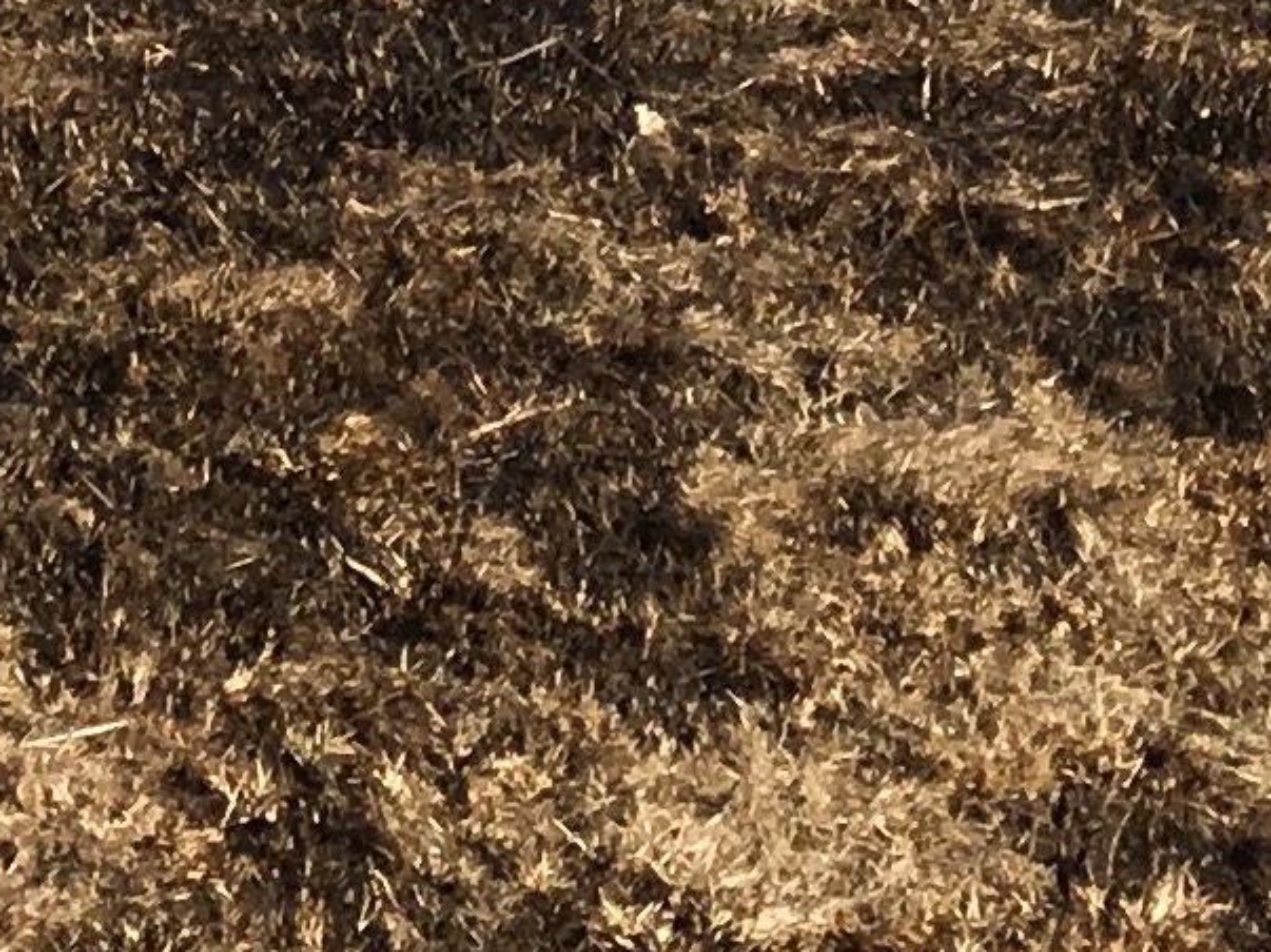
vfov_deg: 7.0
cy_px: -1778
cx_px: -1172
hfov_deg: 9.6
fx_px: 7122
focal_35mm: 194
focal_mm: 4.15
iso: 25
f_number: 2.2
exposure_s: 1/1876
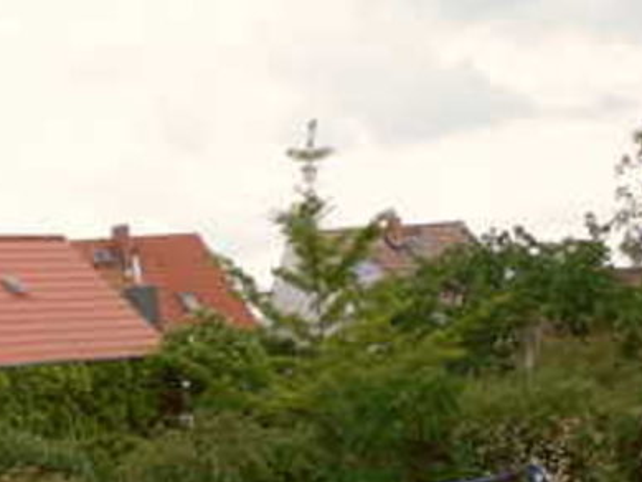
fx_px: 2004
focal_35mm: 108
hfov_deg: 17.5
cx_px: -104
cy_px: 688
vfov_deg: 13.1
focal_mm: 6.3
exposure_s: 1/362
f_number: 3.5
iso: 80
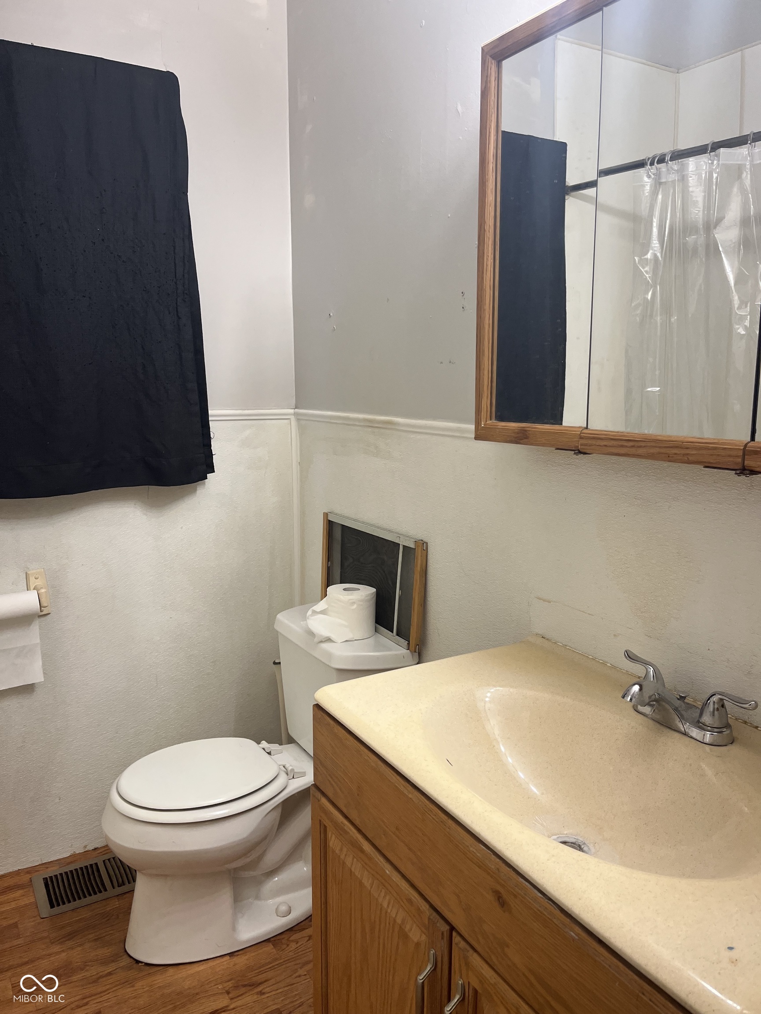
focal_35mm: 26
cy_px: 507
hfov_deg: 53.1
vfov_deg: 67.3
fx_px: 762
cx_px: 380
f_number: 1.6
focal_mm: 5.1
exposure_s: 1/120
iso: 100
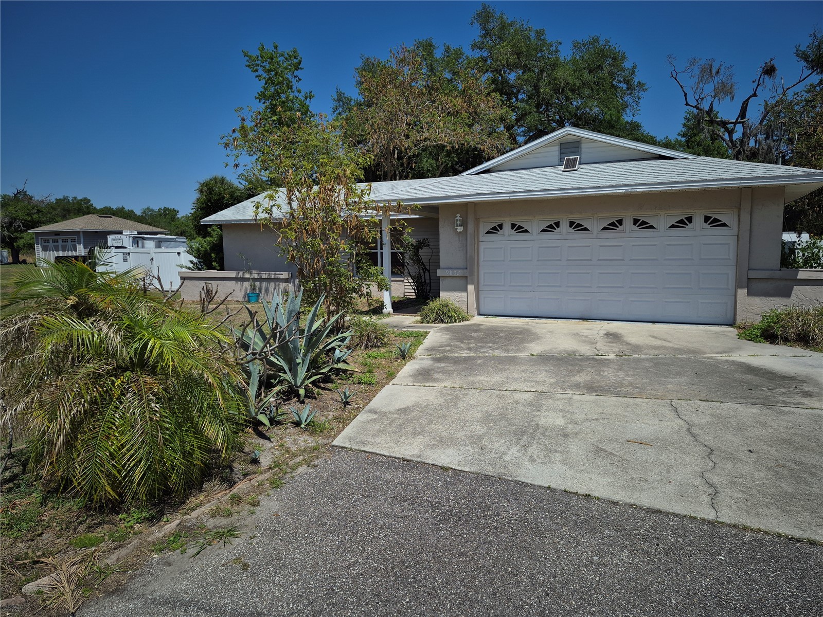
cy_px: 308
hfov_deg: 73.9
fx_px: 547
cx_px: 412
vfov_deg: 58.9
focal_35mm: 23
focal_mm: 5.4
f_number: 1.8
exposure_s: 1/2240
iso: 25
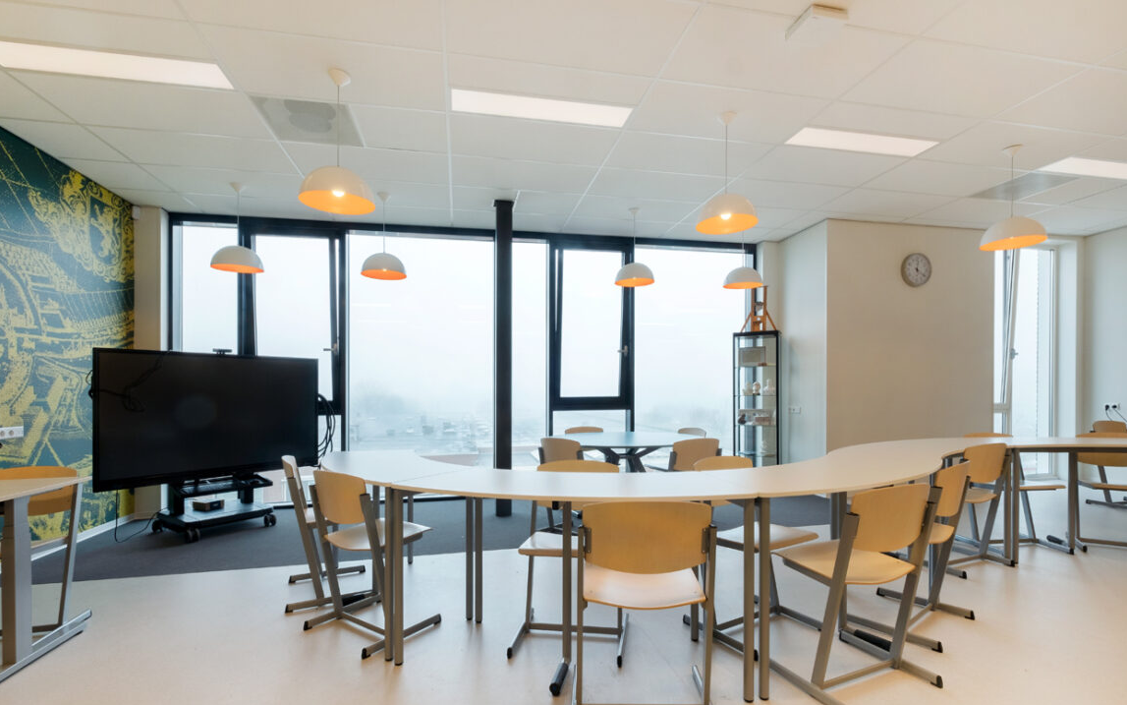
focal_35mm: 16
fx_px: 491
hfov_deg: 97.8
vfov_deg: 71.2
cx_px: 540
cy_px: 378
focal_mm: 10
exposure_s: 1/15
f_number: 10
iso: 200
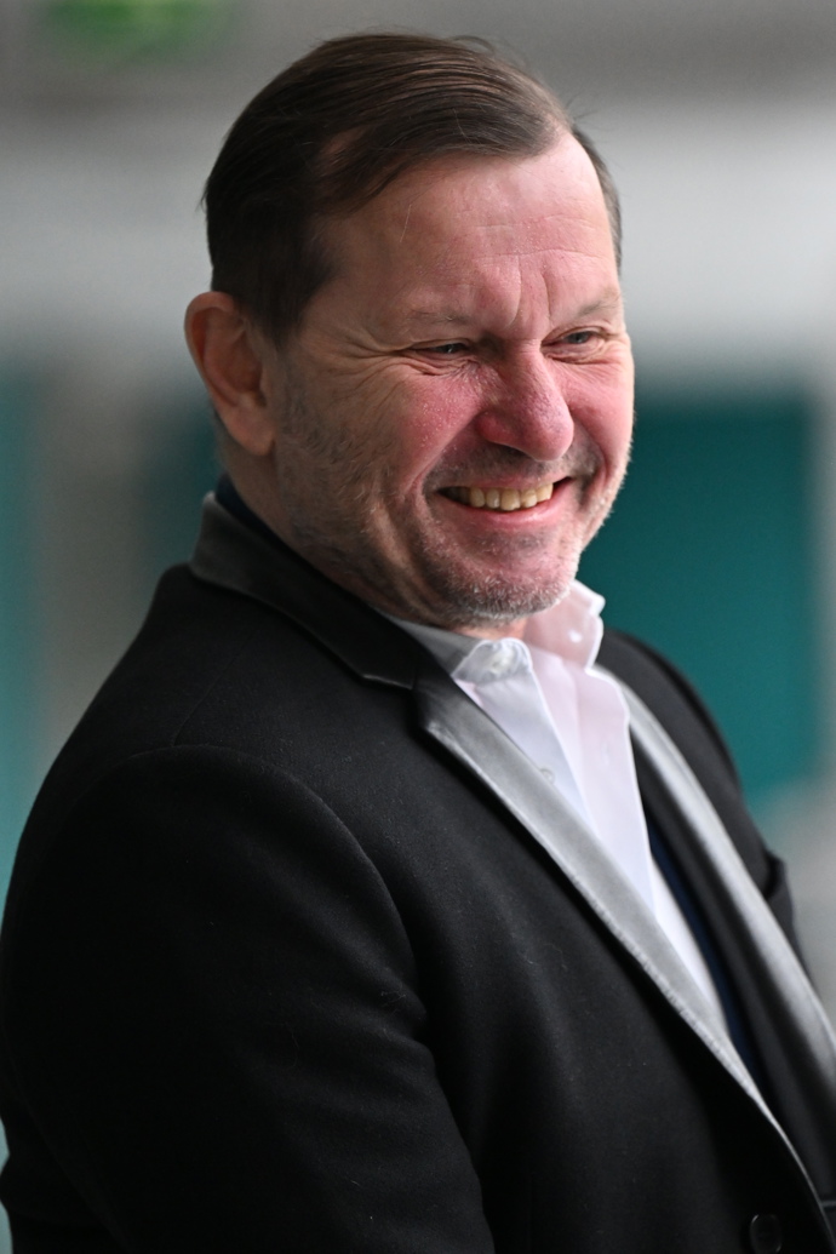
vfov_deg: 6.9
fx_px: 10449
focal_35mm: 300
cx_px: 418
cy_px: 627
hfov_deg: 4.6
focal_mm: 200
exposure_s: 1/1000
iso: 3200
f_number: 2.8
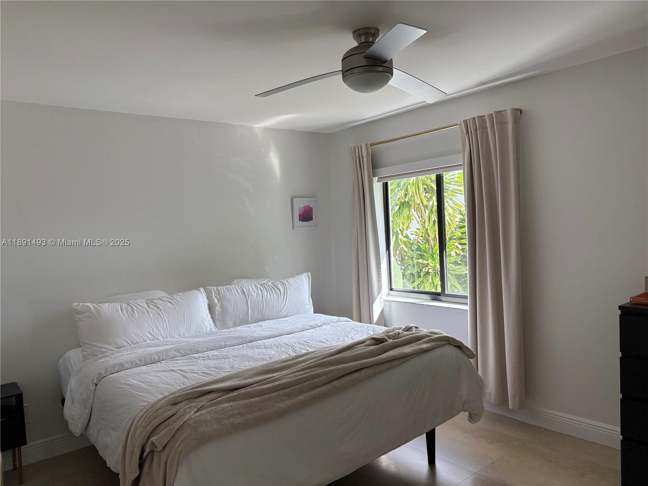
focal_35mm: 26
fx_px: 487
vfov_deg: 53.1
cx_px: 324
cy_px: 243
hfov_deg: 67.3
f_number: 1.6
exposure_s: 1/238
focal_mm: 5.96
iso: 100
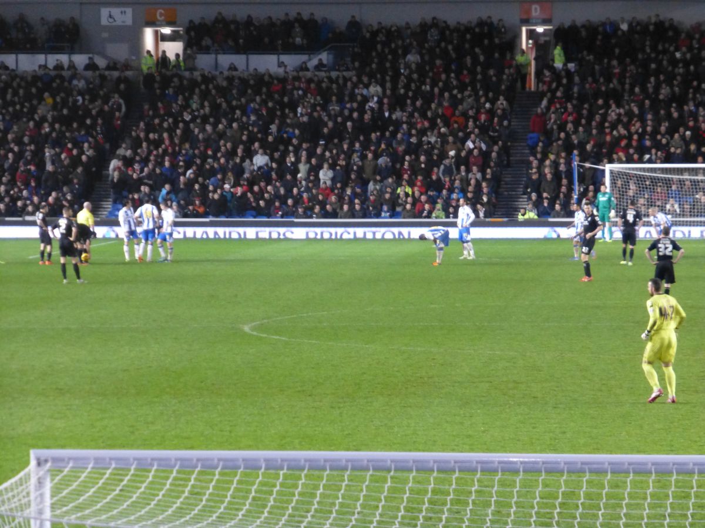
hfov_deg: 10.6
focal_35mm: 187
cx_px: 352
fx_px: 3808
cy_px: 264
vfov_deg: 7.9
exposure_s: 1/25
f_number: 5.5
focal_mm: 33.3
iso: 800
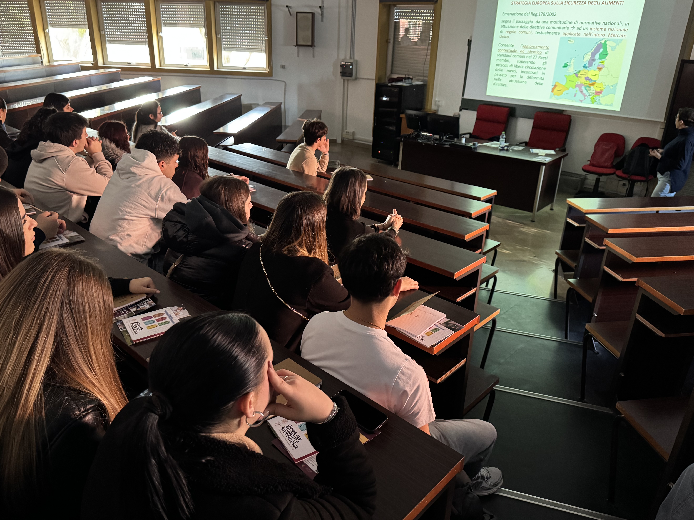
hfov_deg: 67.3
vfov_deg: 53.0
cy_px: 244
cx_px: 334
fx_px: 521
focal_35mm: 26
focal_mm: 6.76
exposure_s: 1/35
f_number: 1.78
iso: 1000
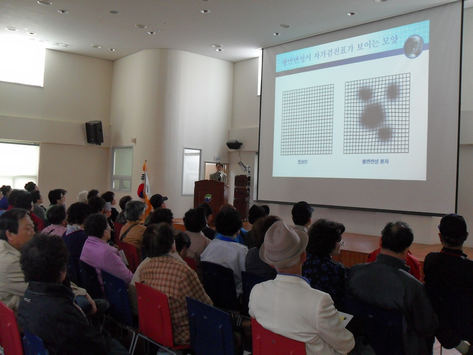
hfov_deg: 52.6
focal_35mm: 35
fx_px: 478
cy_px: 178
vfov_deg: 40.7
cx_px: 236
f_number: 2.8
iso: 200
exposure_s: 1/30
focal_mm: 6.2
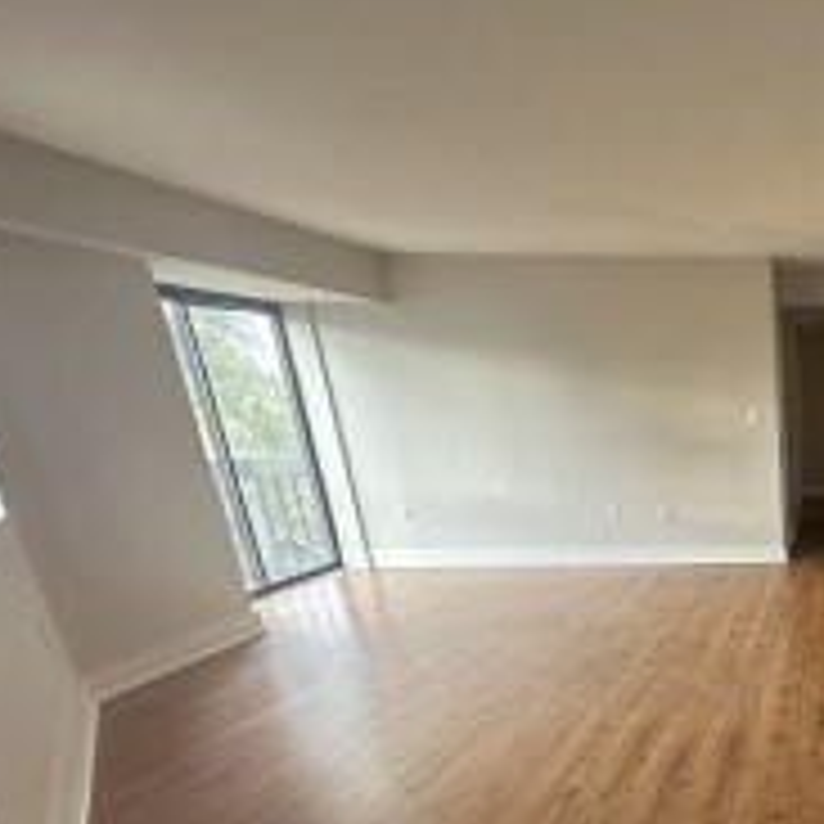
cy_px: 639
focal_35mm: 27
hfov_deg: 46.3
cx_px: 874
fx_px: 727
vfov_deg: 55.6
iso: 200
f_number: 2.2
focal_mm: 2.22
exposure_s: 1/60
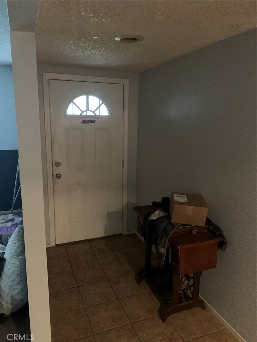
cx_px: 128
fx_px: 257
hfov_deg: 53.1
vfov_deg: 67.3
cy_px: 171
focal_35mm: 26
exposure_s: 1/15
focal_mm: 4.25
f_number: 1.8
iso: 800
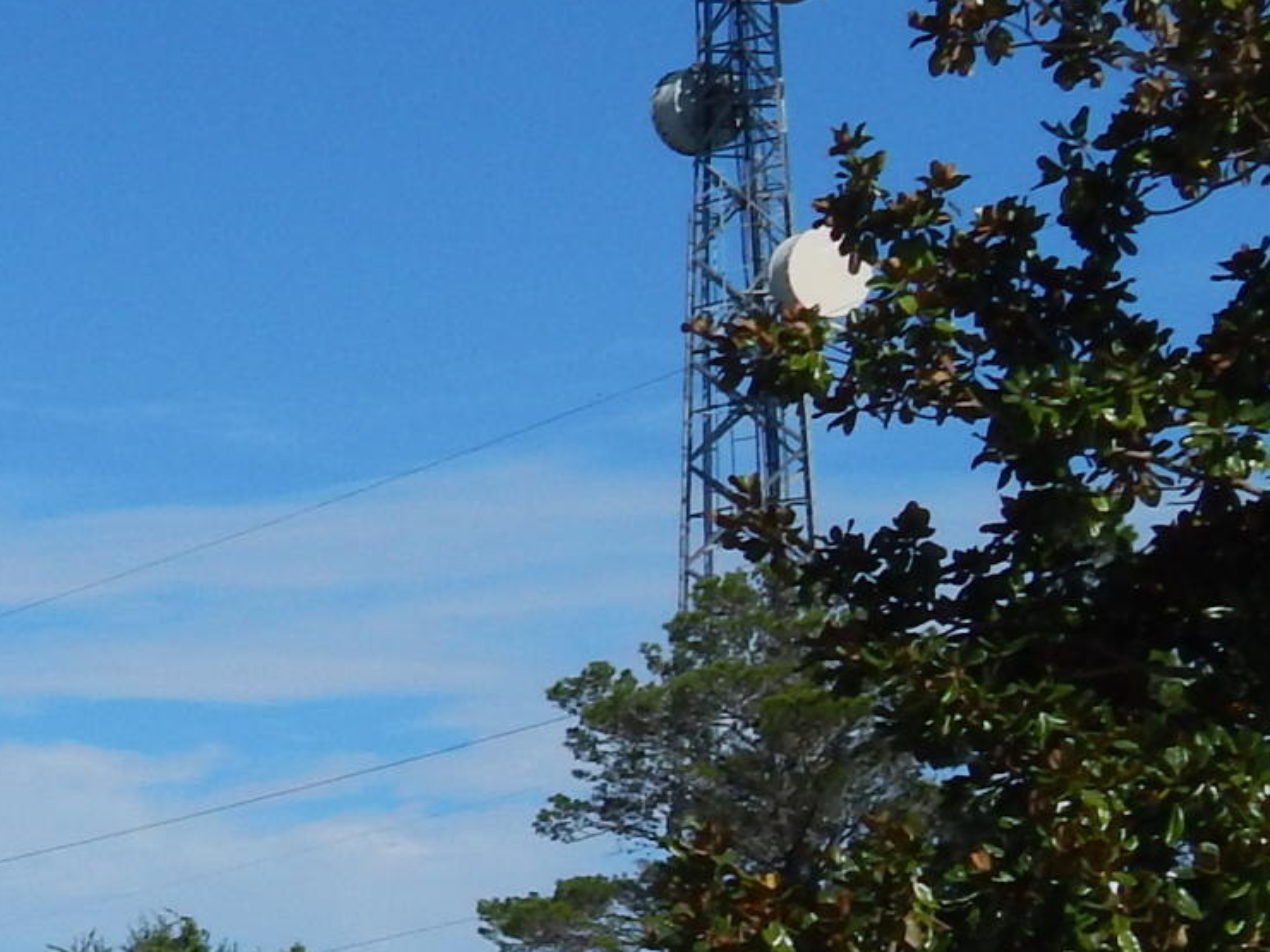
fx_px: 5650
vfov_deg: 9.5
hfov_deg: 11.6
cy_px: 1154
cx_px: -1213
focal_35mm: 154
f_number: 6.9
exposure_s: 1/800
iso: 125
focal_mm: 6.8
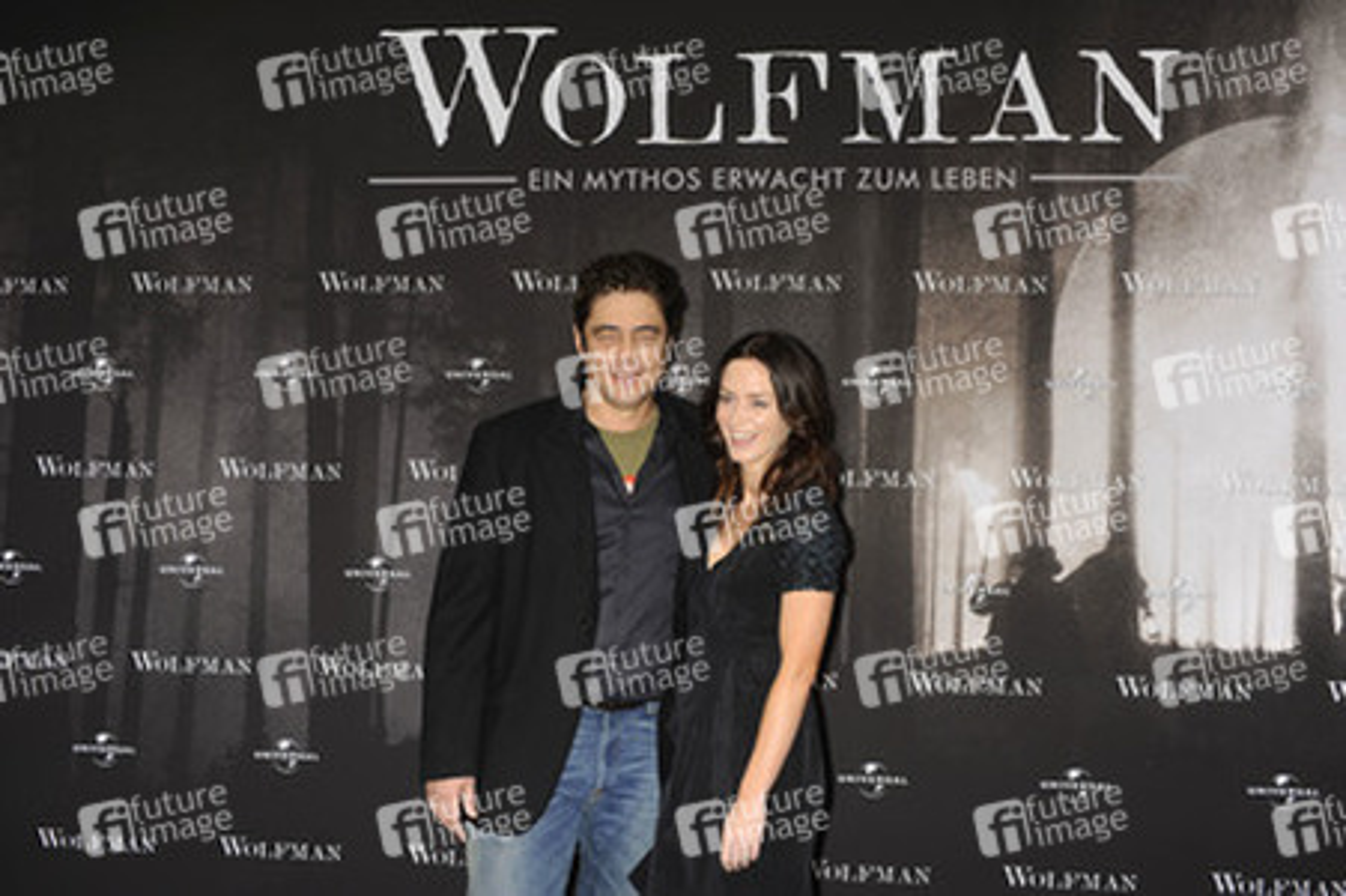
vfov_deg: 19.4
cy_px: 448
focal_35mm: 70
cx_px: 673
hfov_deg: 28.9
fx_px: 2615
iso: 640
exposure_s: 1/160
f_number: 5.6
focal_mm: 70
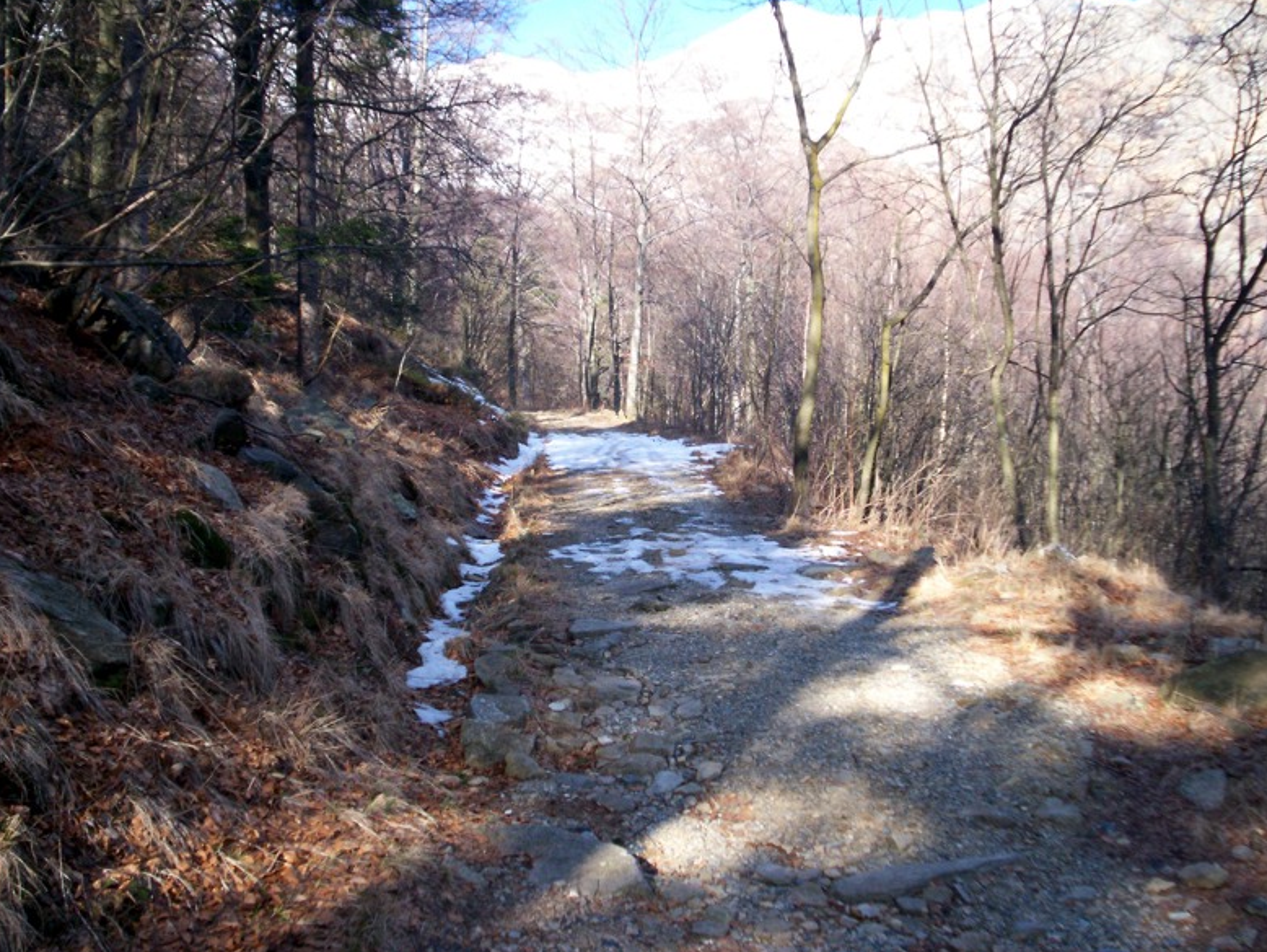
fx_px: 1355
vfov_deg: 38.7
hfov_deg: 50.1
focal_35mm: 37
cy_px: 471
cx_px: 648
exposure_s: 1/145
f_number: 4.5
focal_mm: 5.9
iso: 100
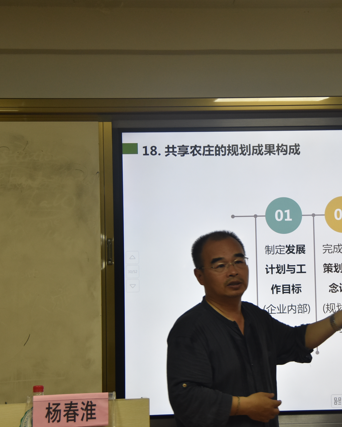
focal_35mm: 117
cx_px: 272
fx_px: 1477
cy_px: 214
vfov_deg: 16.5
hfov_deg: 13.1
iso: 800
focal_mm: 55
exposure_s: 1/60
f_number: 4.8
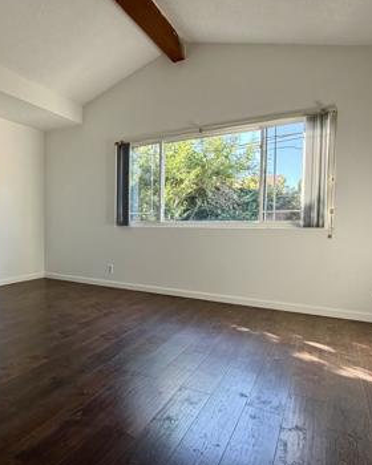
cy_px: 238
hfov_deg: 51.4
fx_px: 344
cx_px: 50
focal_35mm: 25
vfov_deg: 68.1
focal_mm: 2.22
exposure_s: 1/121
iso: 160
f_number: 2.2
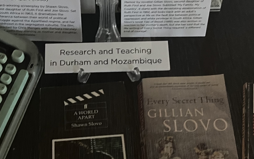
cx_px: 111
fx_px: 471
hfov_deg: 30.2
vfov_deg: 19.1
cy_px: 66
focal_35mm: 68
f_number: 1.6
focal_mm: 5.1
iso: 800
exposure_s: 1/25
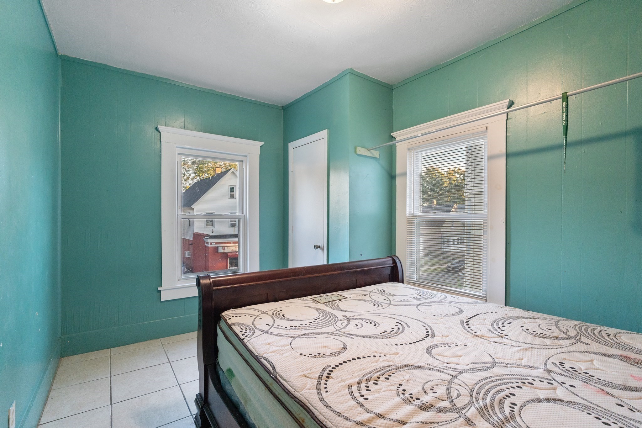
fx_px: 285
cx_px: 321
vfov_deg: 73.7
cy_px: 214
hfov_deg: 96.7
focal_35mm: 16
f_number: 6.3
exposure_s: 1/60
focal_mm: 16
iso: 3200
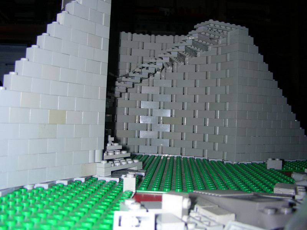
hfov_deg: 49.0
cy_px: 115
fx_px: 337
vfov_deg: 37.7
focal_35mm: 38
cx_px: 154
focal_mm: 6.3
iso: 50
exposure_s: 1/60.1
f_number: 3.5
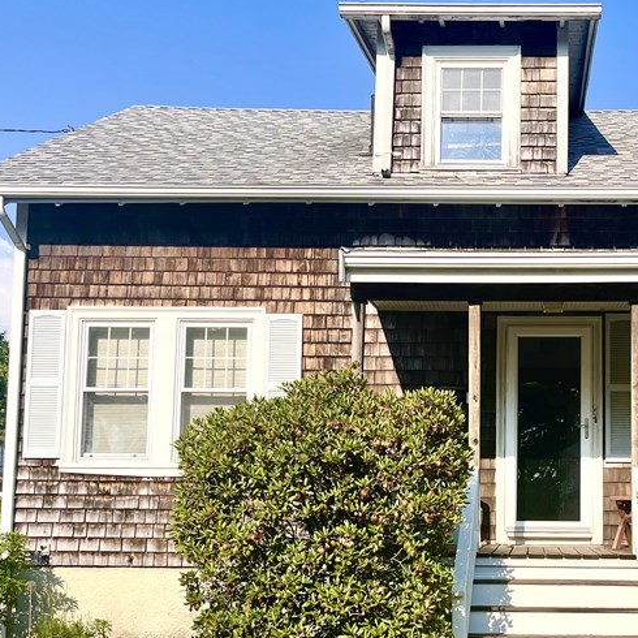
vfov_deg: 34.6
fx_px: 1001
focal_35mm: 48
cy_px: 474
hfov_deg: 34.5
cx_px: 492
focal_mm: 5.1
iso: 50
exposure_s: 1/3521
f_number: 1.6
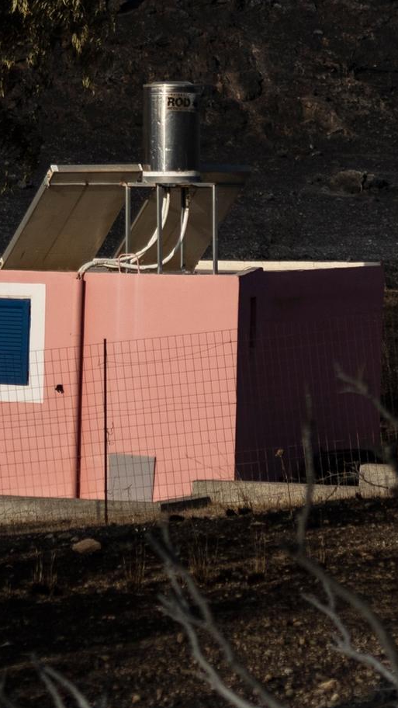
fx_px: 3771
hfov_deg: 6.0
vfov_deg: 10.7
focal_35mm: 201
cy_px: 62
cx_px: 334
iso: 50
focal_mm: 35
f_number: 1.4
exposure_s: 1/16000
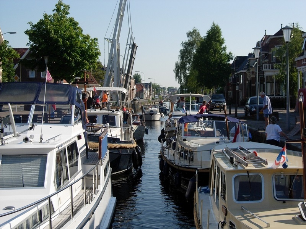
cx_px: 153
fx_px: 539
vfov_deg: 24.0
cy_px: 114
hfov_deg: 31.7
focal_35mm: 61
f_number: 3.5
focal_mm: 12.7
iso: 64
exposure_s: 1/1024
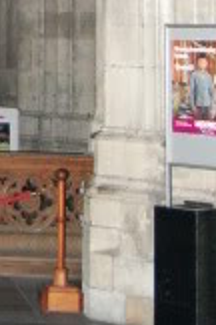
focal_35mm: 133
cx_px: -191
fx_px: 1197
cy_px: -262
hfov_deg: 9.7
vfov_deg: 13.7
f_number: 3.5
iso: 1600
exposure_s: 1/60
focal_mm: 18
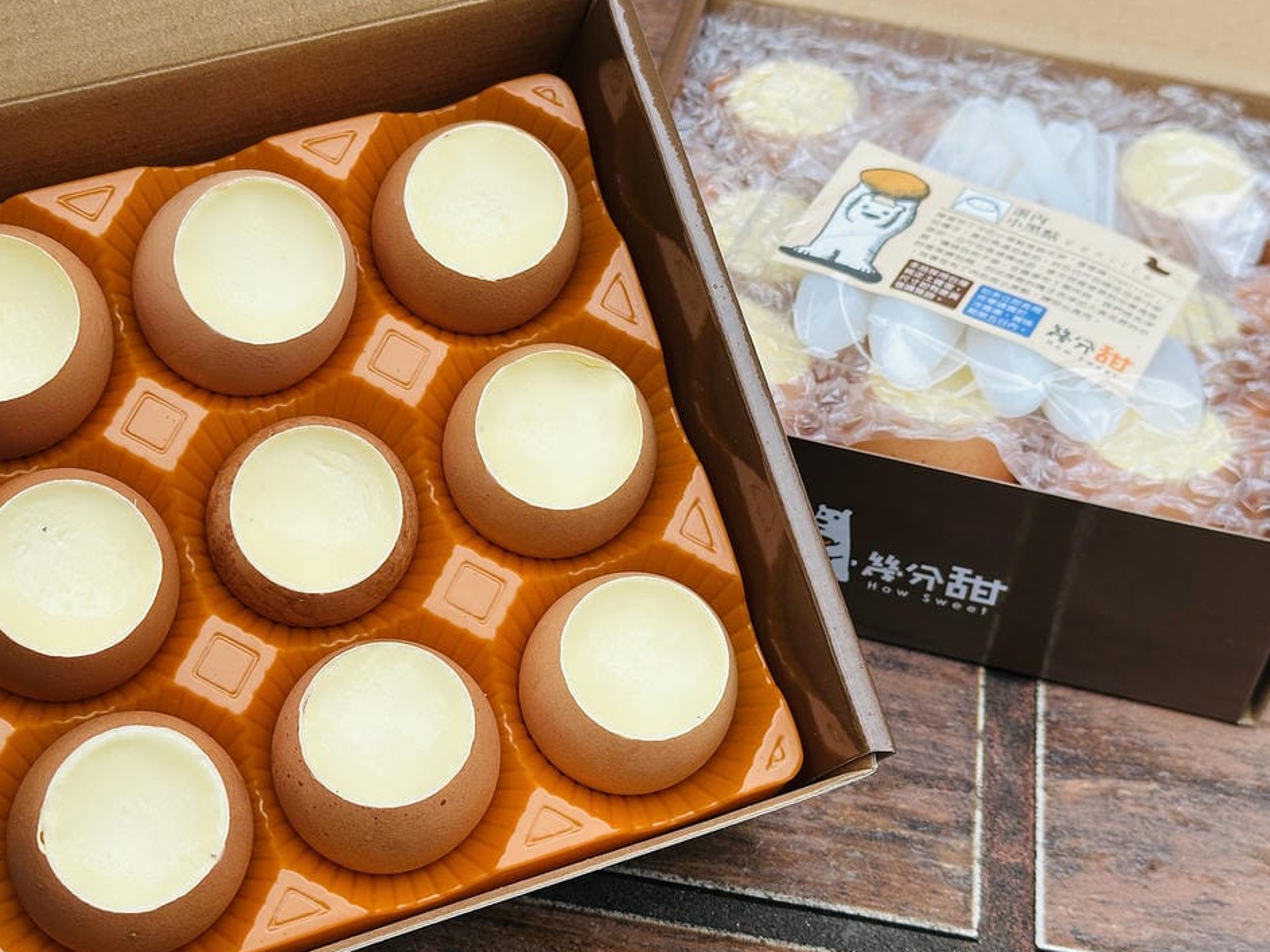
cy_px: 413
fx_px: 2238
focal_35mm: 61
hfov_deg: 31.7
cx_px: 577
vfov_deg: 24.0
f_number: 1.78
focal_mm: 6.86
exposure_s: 1/121
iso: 64
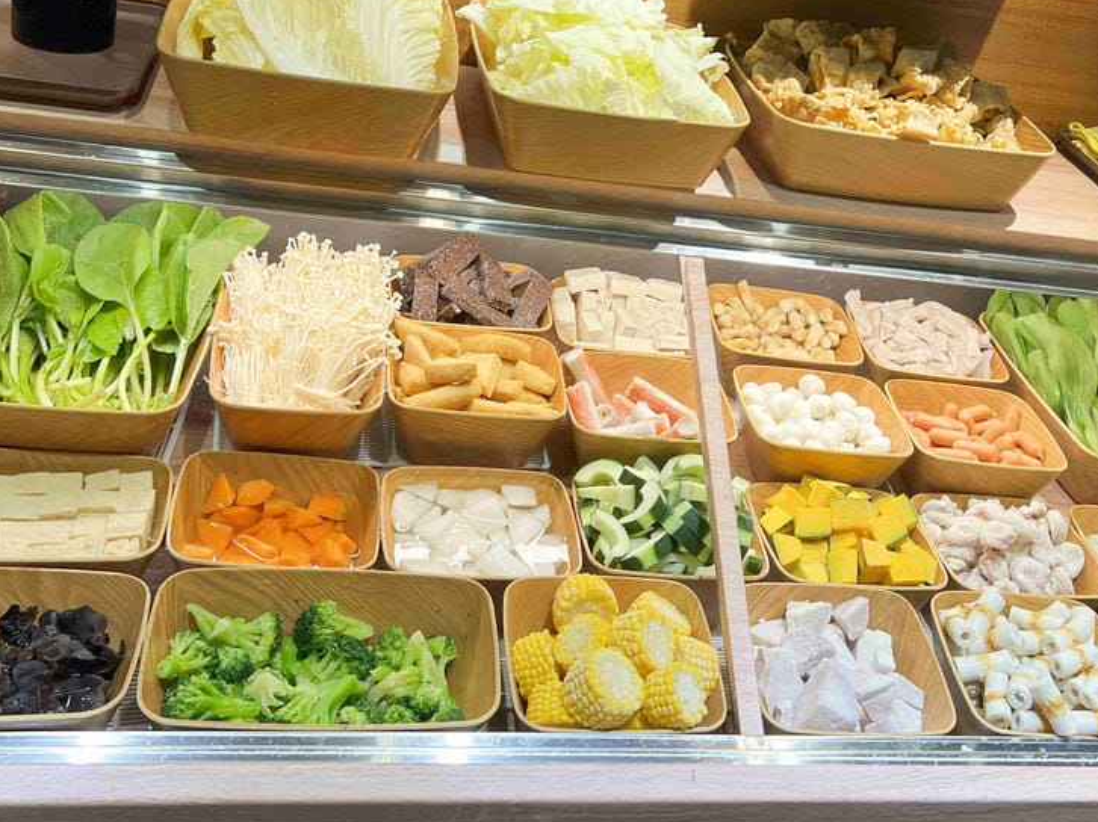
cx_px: 661
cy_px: 228
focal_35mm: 43
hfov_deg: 43.6
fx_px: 1363
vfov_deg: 33.1
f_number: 1.5
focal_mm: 5.7
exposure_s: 1/120
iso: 50
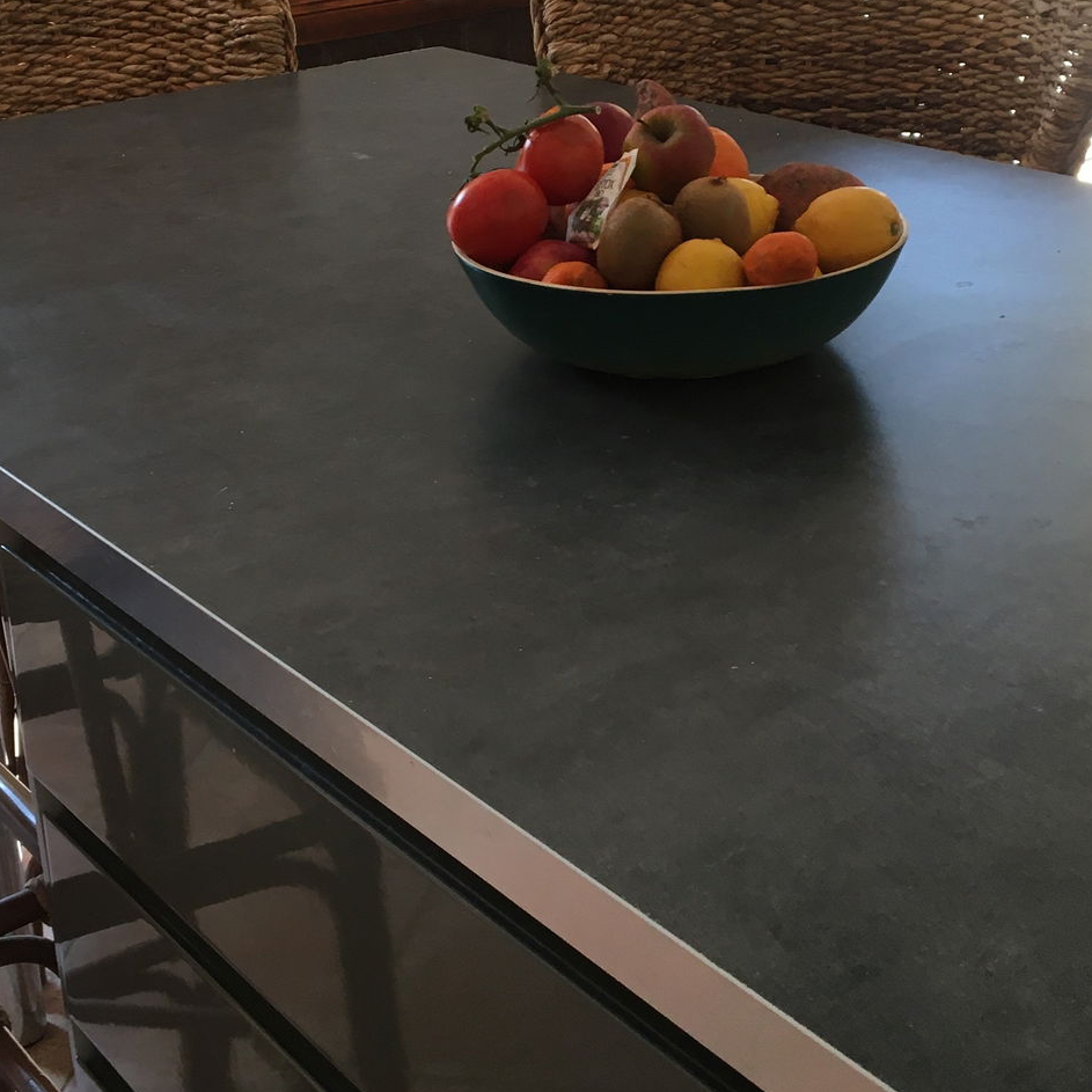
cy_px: 433
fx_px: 2070
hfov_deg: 29.5
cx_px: 515
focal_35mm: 58
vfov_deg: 29.5
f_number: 2.2
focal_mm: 4.15
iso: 40
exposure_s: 1/33
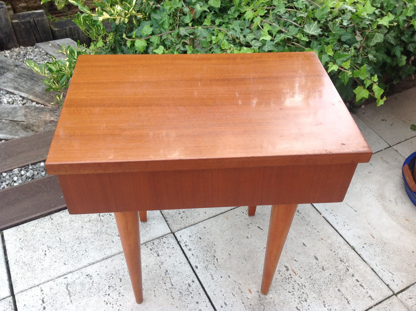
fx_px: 420
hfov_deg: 52.7
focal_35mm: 35
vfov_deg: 40.6
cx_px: 208
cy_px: 156
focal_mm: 4.28
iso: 50
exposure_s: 1/163
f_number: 2.4
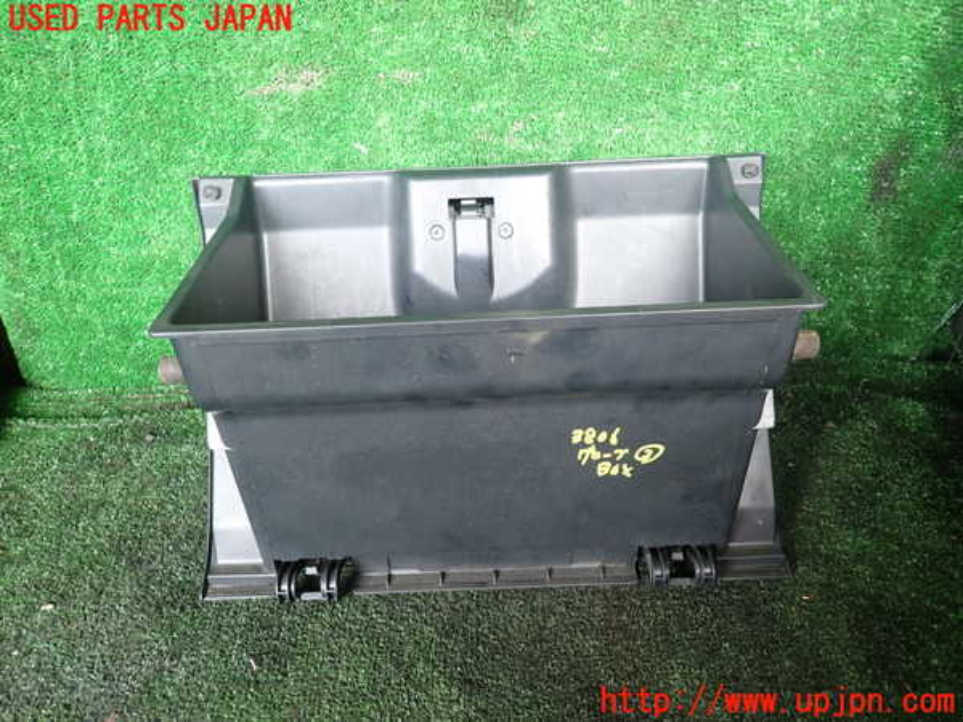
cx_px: 482
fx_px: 695
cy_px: 361
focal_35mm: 25
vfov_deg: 54.9
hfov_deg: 69.4
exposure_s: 1/50
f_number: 2
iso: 200
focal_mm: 4.5
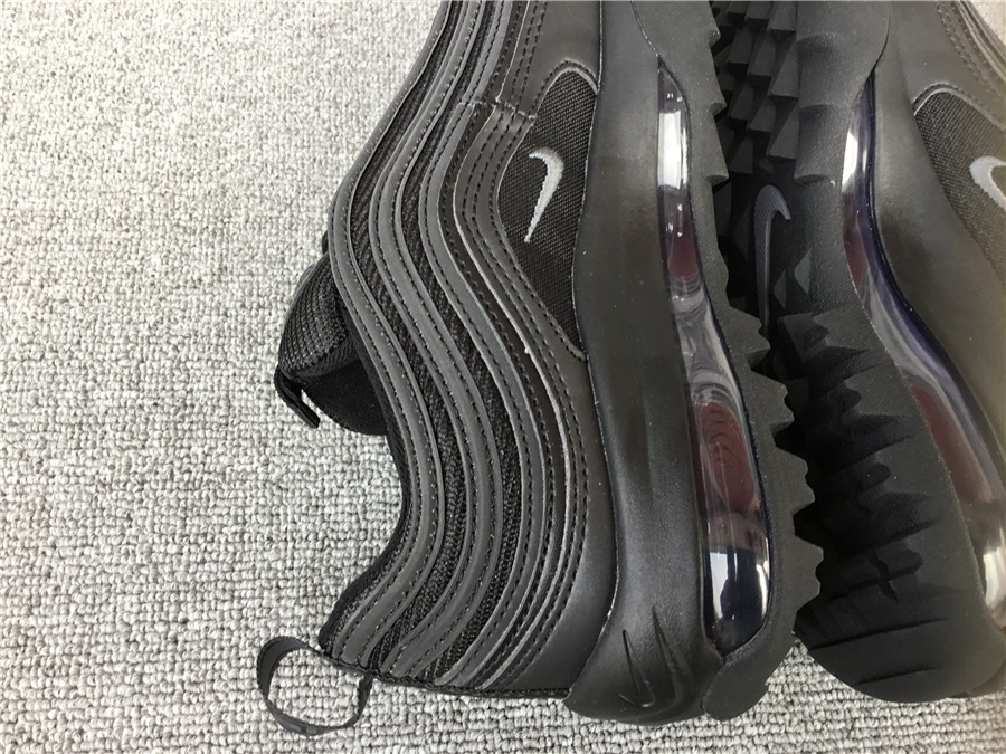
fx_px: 901
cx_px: 503
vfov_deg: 45.4
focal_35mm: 31
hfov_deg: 58.4
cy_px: 377
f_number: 2.4
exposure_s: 1/50
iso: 32
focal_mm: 3.3
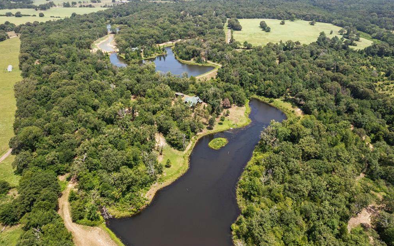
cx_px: 199
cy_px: 113
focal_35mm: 23
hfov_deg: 77.2
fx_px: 247
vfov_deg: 52.9
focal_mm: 8.38
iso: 110
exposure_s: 1/1600
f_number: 2.8
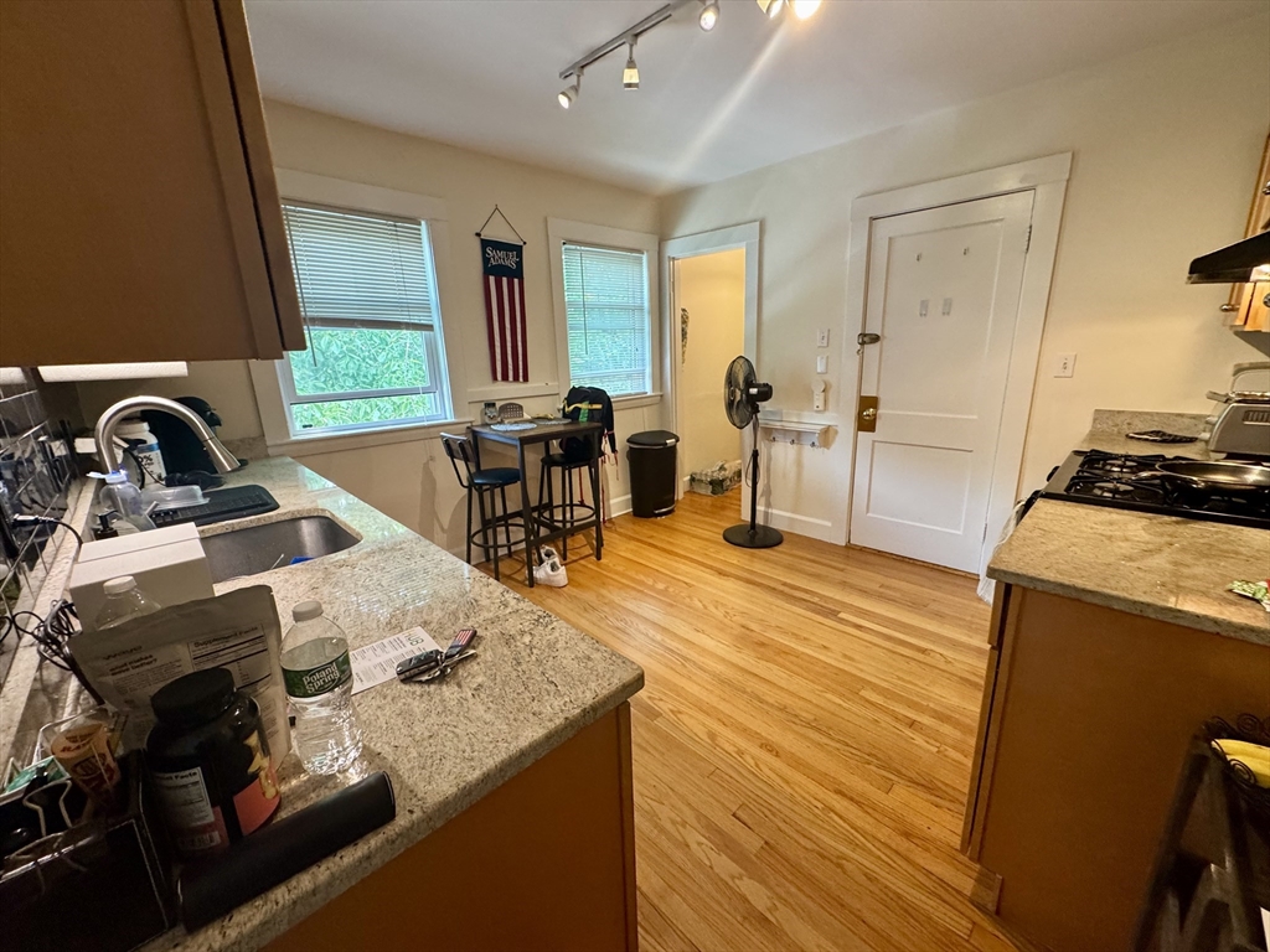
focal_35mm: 14
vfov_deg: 85.7
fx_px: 514
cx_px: 635
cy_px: 476
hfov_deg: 102.1
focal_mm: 2.22
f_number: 2.2
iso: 250
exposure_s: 1/60
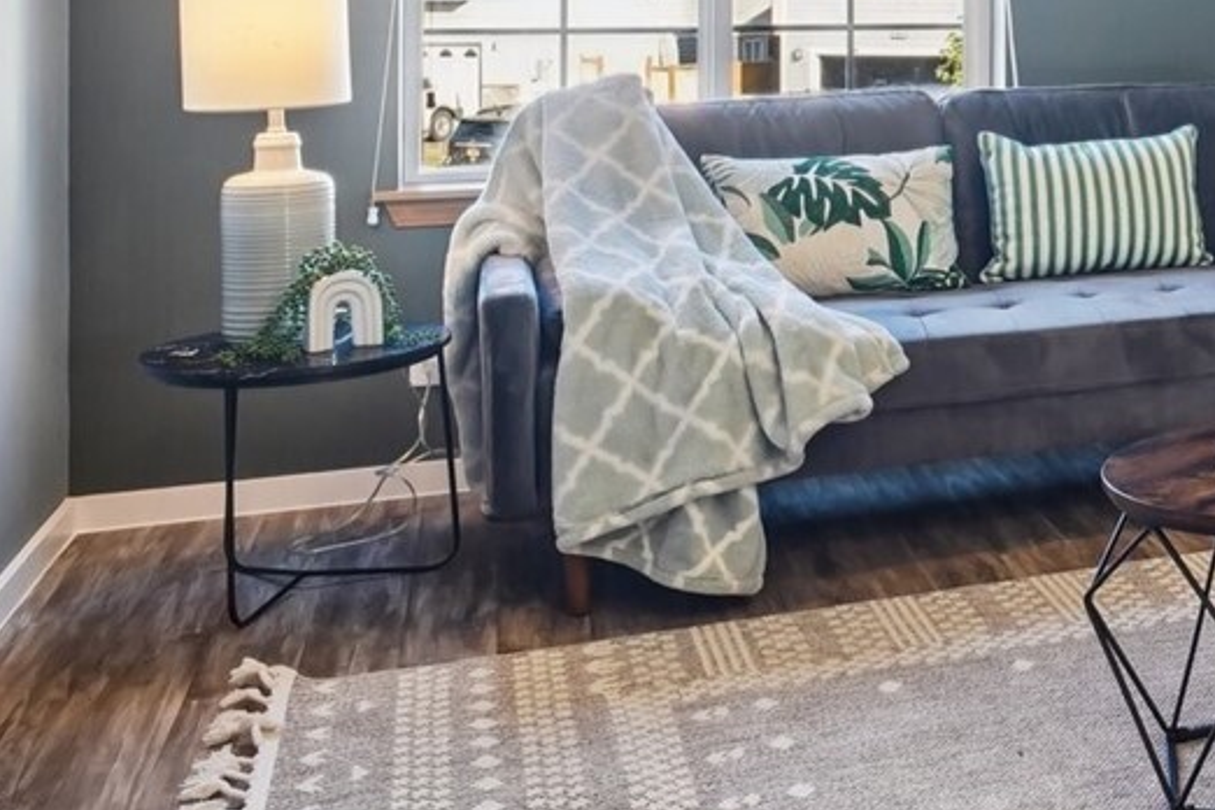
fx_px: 1755
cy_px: 24
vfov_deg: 24.9
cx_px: 1488
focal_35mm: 52
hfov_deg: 31.4
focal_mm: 16
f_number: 8
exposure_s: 1/20
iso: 1600
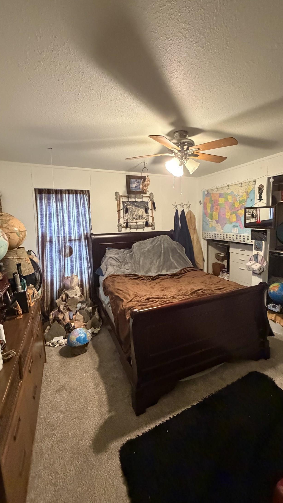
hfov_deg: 66.8
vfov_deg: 99.4
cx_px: 159
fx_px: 213
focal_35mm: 16
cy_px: 246
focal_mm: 2.22
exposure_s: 1/60
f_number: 2.2
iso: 1000
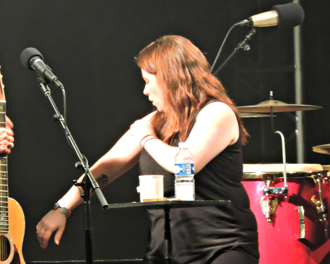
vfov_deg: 1.3
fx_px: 11846
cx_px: 80
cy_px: 178
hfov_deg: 1.6
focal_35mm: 1213
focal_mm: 142.7
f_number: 5.2
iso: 800
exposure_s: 1/50
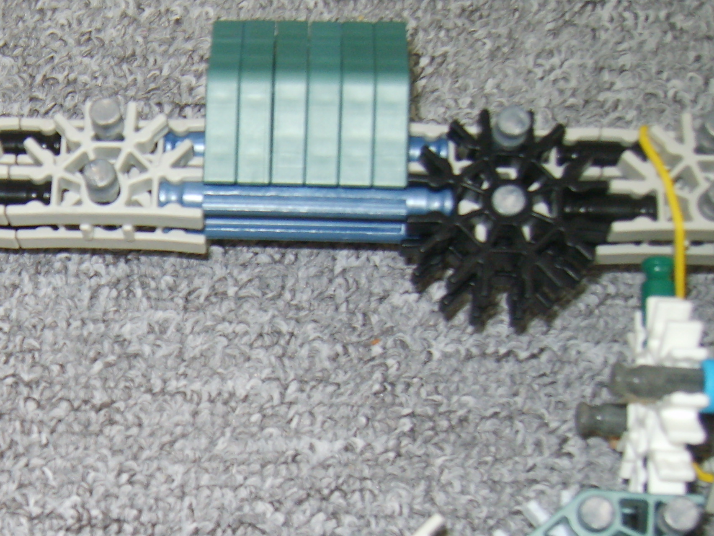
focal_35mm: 67
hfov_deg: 27.8
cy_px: 451
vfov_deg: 21.6
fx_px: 1382
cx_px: 61
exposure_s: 1/30
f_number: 2.8
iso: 100
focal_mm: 7.4
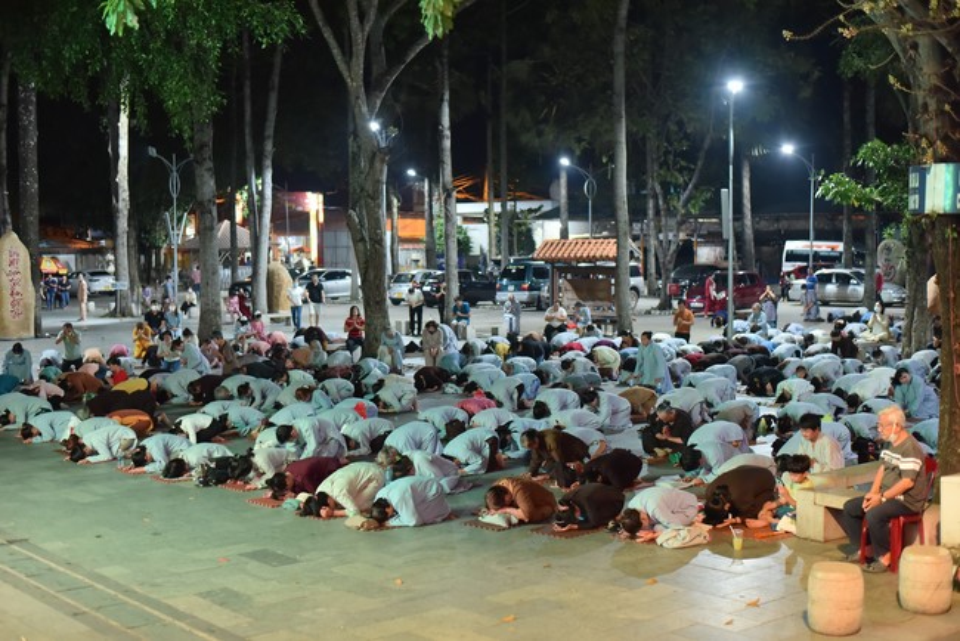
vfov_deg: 27.0
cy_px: 320
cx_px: 480
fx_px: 1334
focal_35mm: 50
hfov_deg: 39.6
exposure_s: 1/125
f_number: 2.2
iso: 2000
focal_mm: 50
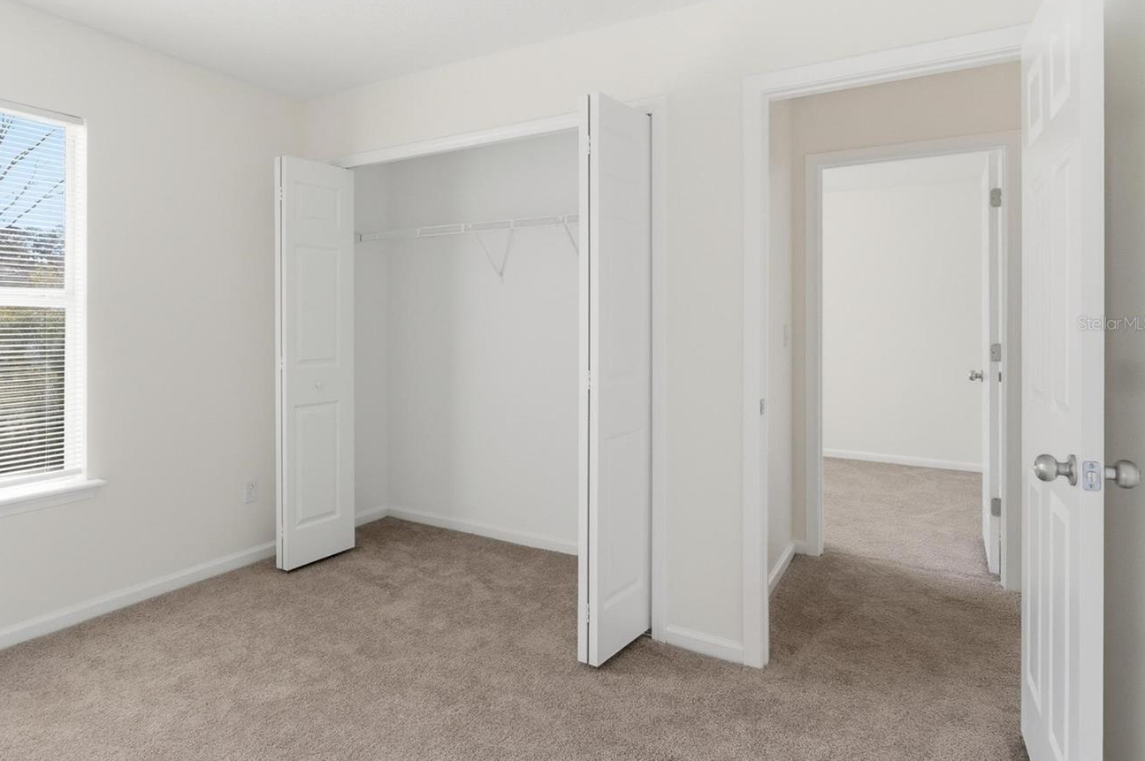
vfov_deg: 57.7
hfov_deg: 78.5
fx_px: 687
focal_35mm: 22
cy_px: 323
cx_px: 449
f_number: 8
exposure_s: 1/400
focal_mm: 17.5
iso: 800
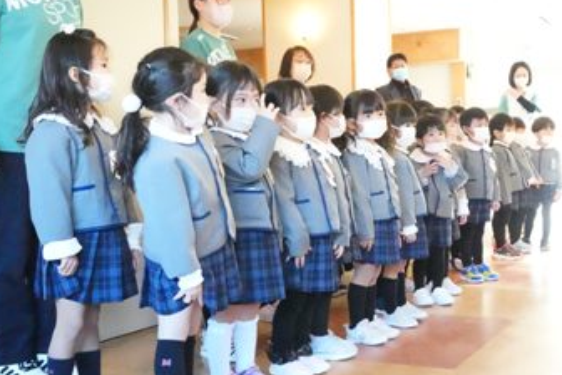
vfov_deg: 27.0
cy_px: 200
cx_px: 324
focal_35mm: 50
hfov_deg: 39.5
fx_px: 780
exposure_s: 1/664
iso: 40000
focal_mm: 28
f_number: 7.1
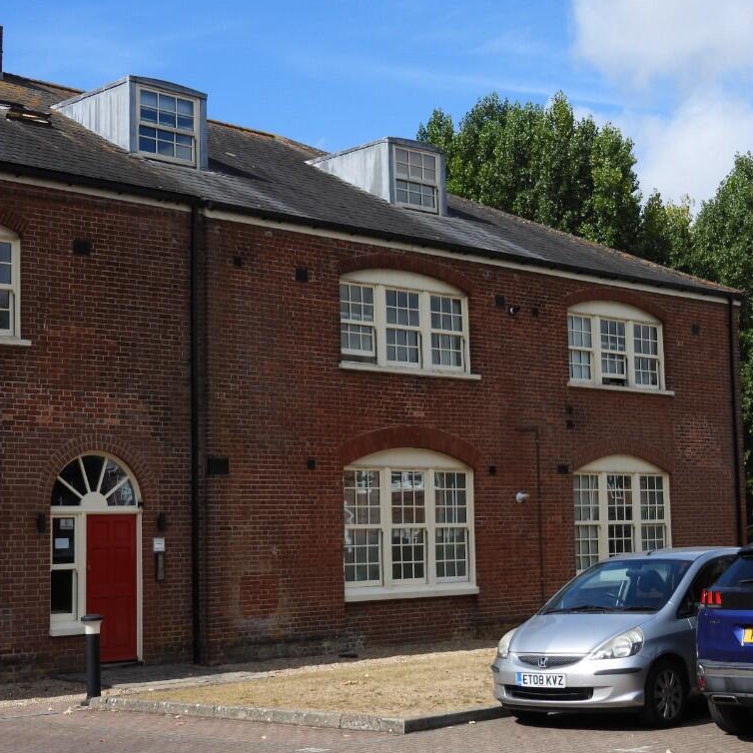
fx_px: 1477
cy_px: 376
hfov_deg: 28.6
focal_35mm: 60
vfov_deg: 28.6
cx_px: 419
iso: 100
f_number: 3.5
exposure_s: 1/1250
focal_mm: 8.9
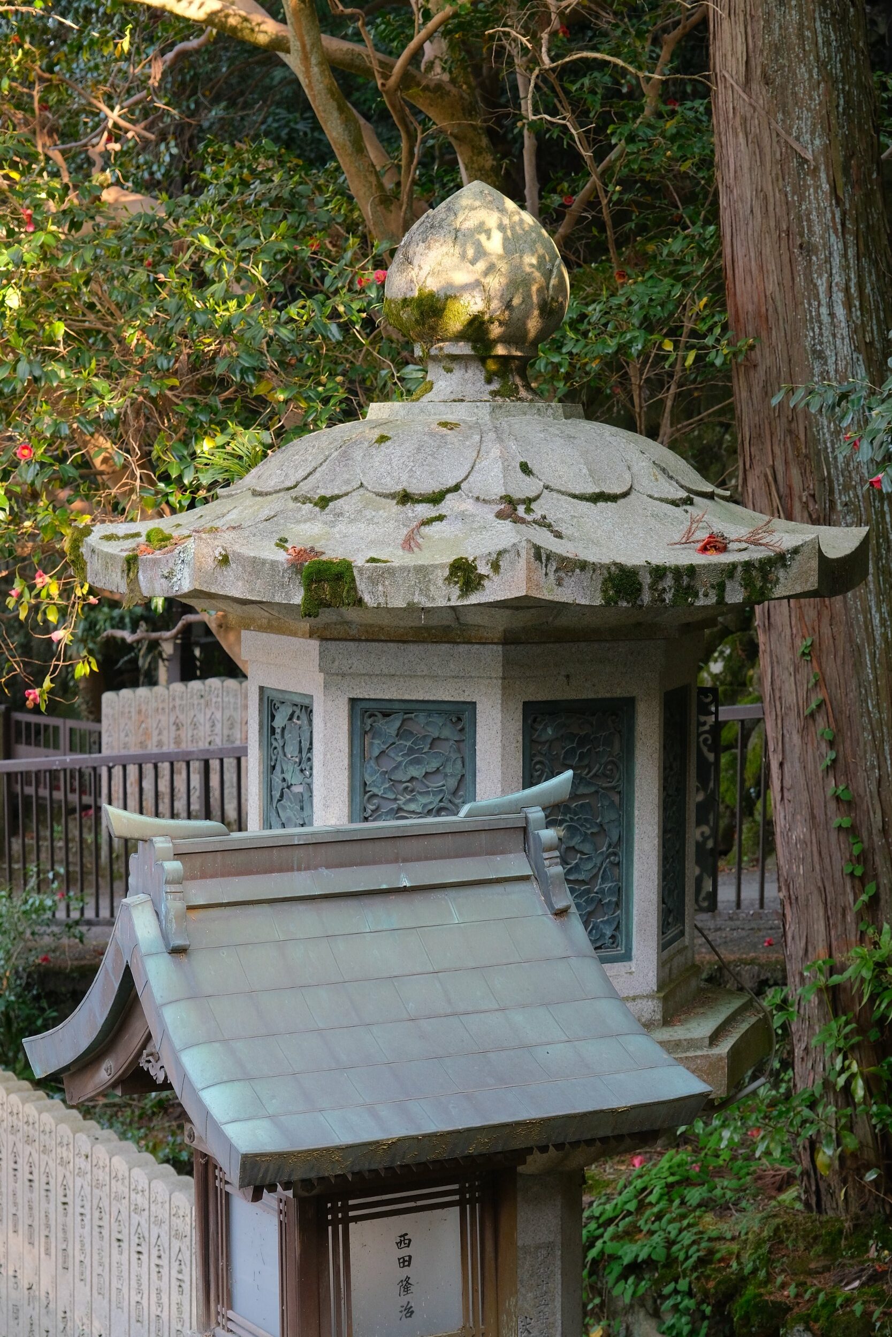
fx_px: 2713
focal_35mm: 73
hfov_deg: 18.7
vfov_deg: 27.7
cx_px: 446
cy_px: 668
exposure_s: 1/100
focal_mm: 48.5
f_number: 5.6
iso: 1250
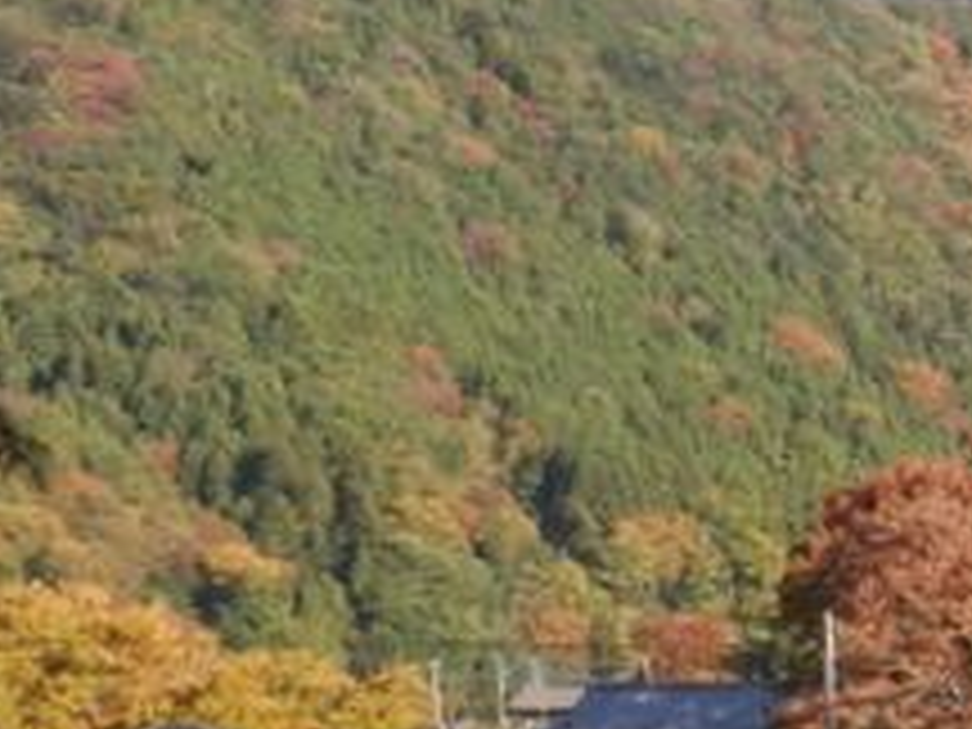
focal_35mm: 137
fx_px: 3847
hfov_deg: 13.5
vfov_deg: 10.8
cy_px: 688
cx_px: 1472
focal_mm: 6.6
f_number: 3.6
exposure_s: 1/250
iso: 80
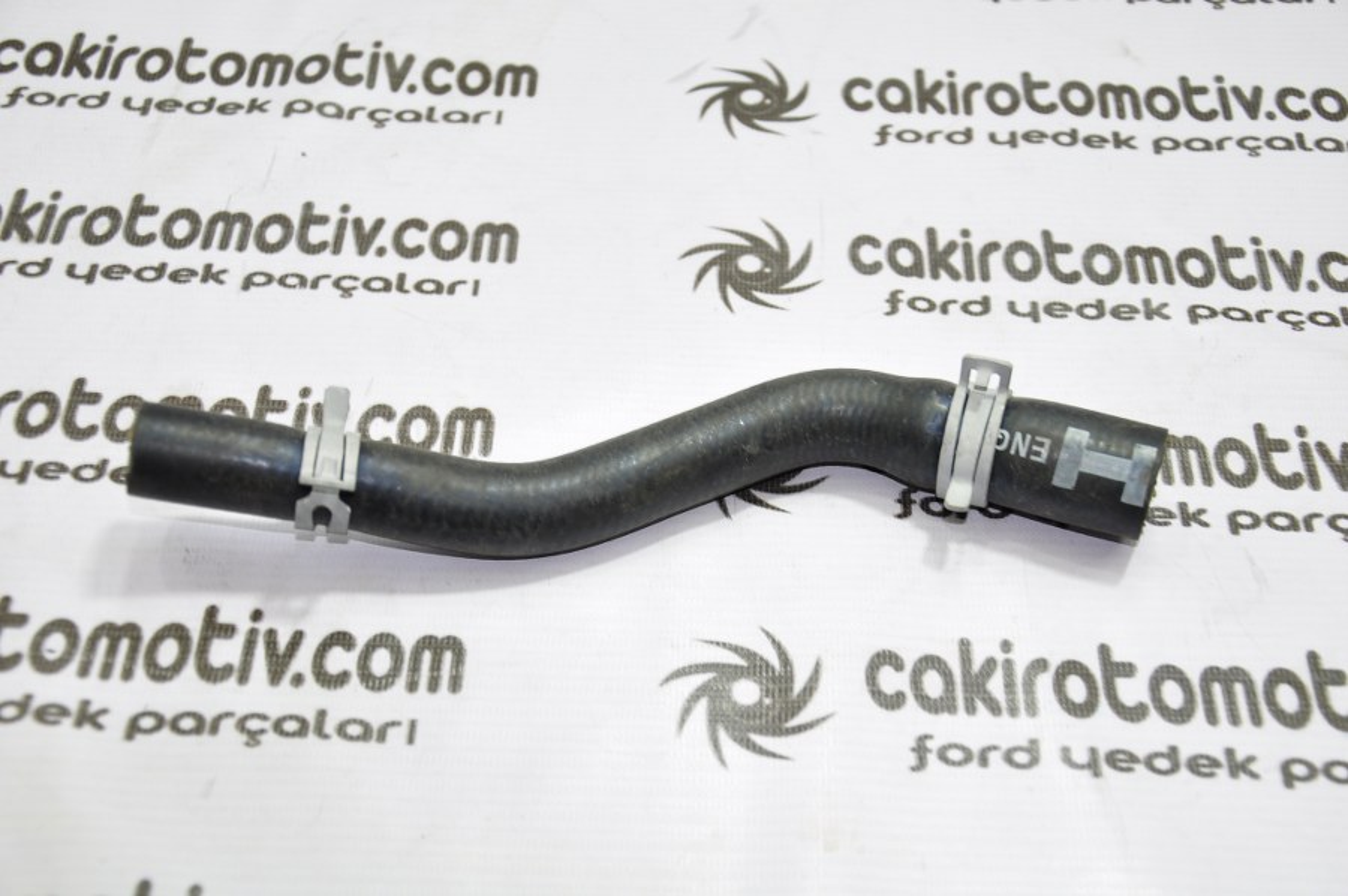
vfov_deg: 25.7
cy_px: 448
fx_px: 1964
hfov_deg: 37.9
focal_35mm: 52
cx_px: 674
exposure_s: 1/15
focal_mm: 35
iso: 200
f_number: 4.5
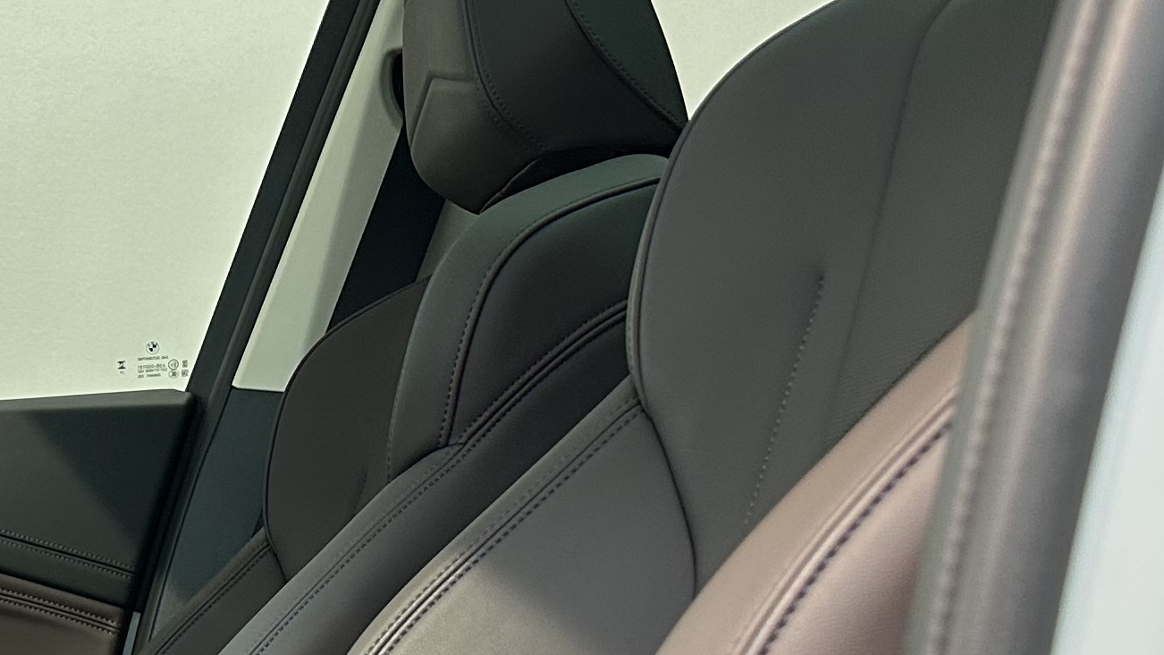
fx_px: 2500
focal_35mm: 81
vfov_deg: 14.6
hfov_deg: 23.6
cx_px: -277
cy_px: 707
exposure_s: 1/50
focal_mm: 6.86
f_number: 1.78
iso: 160
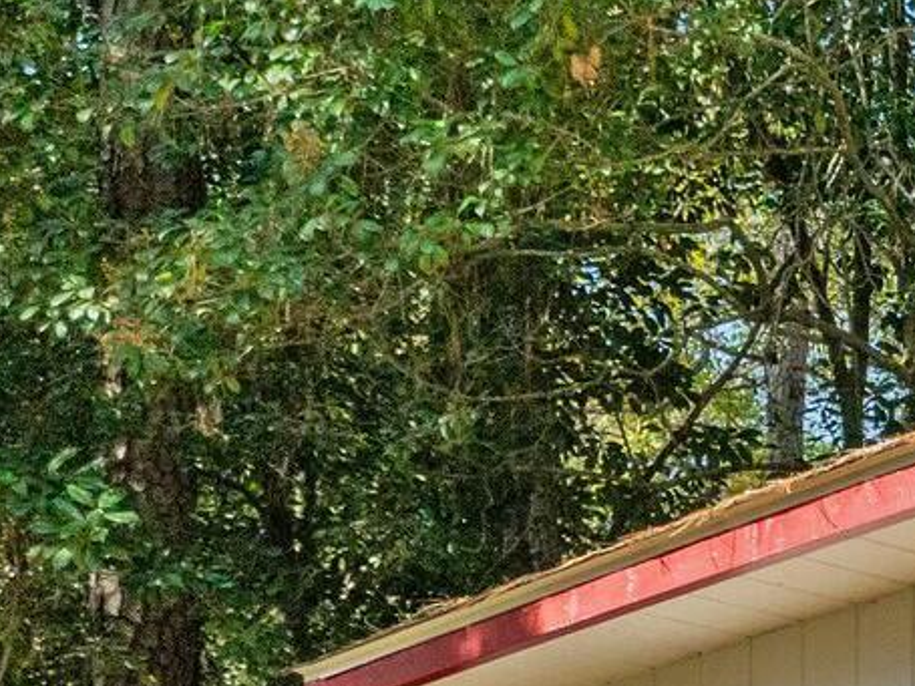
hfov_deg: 15.6
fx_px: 2854
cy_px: 1116
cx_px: 1653
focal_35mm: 108
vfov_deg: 12.8
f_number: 2.8
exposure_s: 1/2000
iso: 290
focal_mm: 12.29
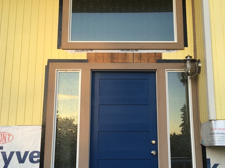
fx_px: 299
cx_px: 128
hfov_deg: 41.2
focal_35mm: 46
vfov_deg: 31.5
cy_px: 85
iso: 25
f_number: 2.2
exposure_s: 1/224
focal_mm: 4.15
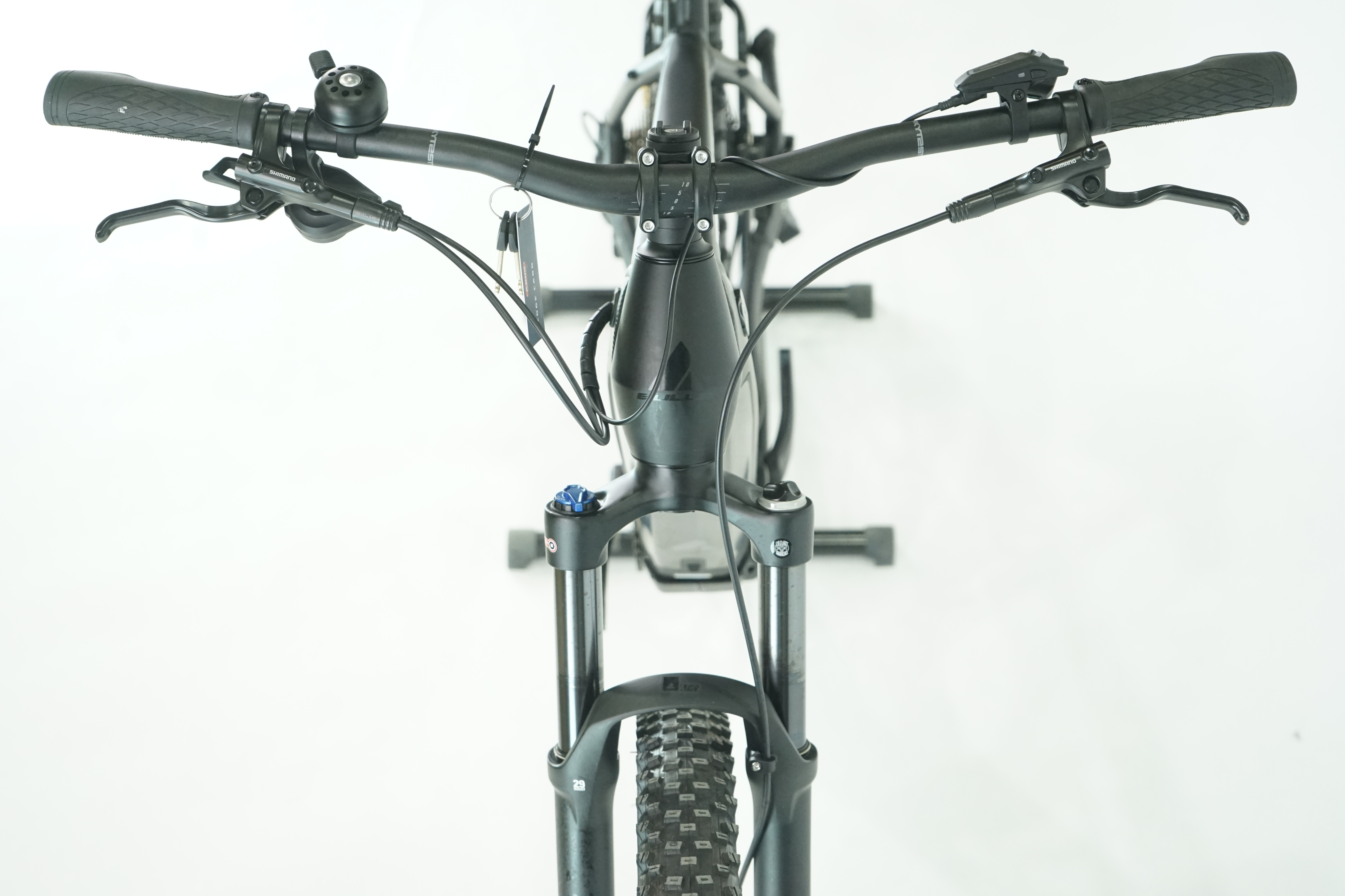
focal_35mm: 68
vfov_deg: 20.0
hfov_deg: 29.7
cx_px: 672
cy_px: 448
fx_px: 2540
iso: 2500
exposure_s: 1/200
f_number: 5.6
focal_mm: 68
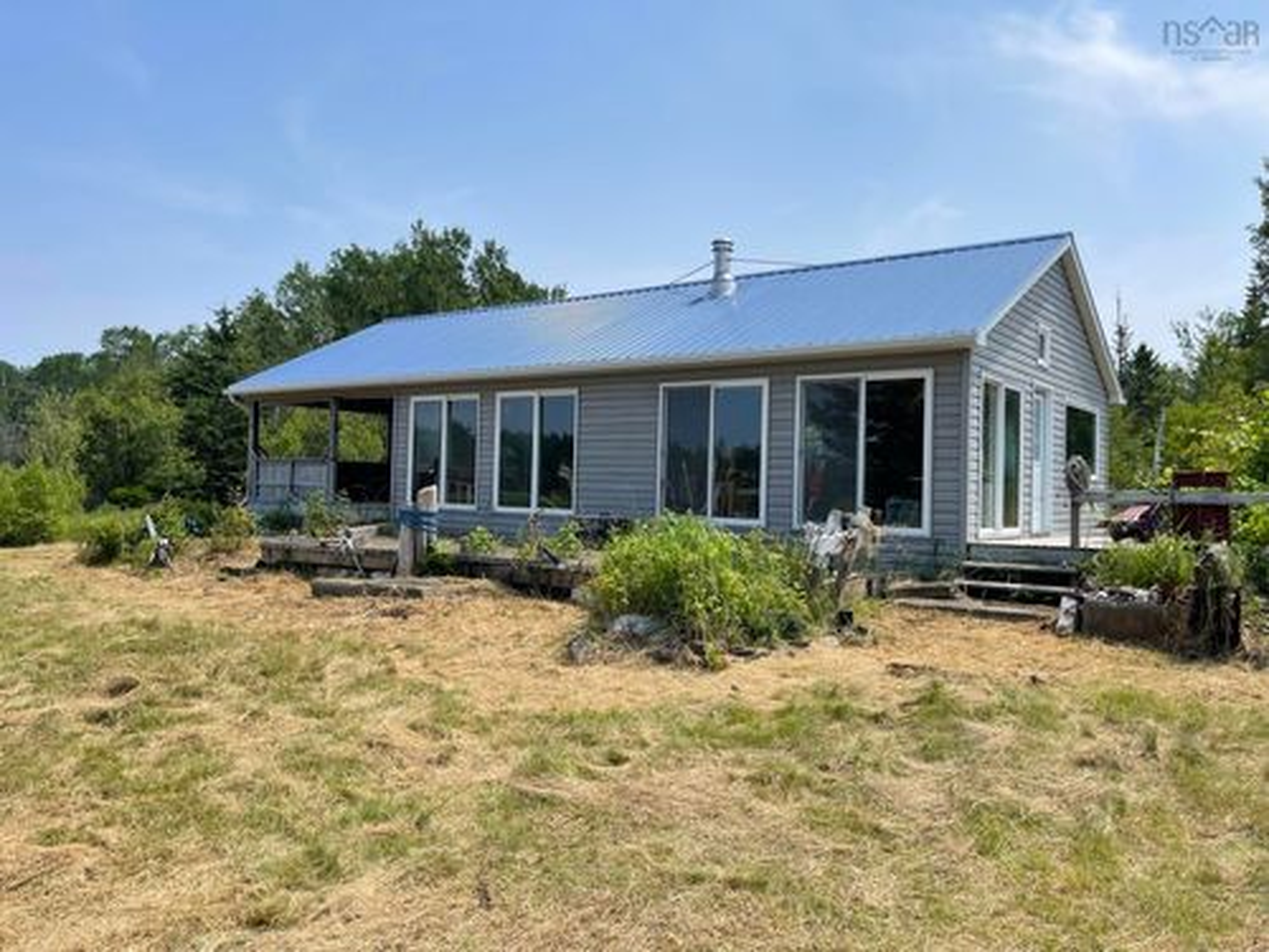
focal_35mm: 26
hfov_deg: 67.3
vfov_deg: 53.1
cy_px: 476
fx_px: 953
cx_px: 634
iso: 32
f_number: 1.6
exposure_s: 1/3448
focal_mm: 5.1
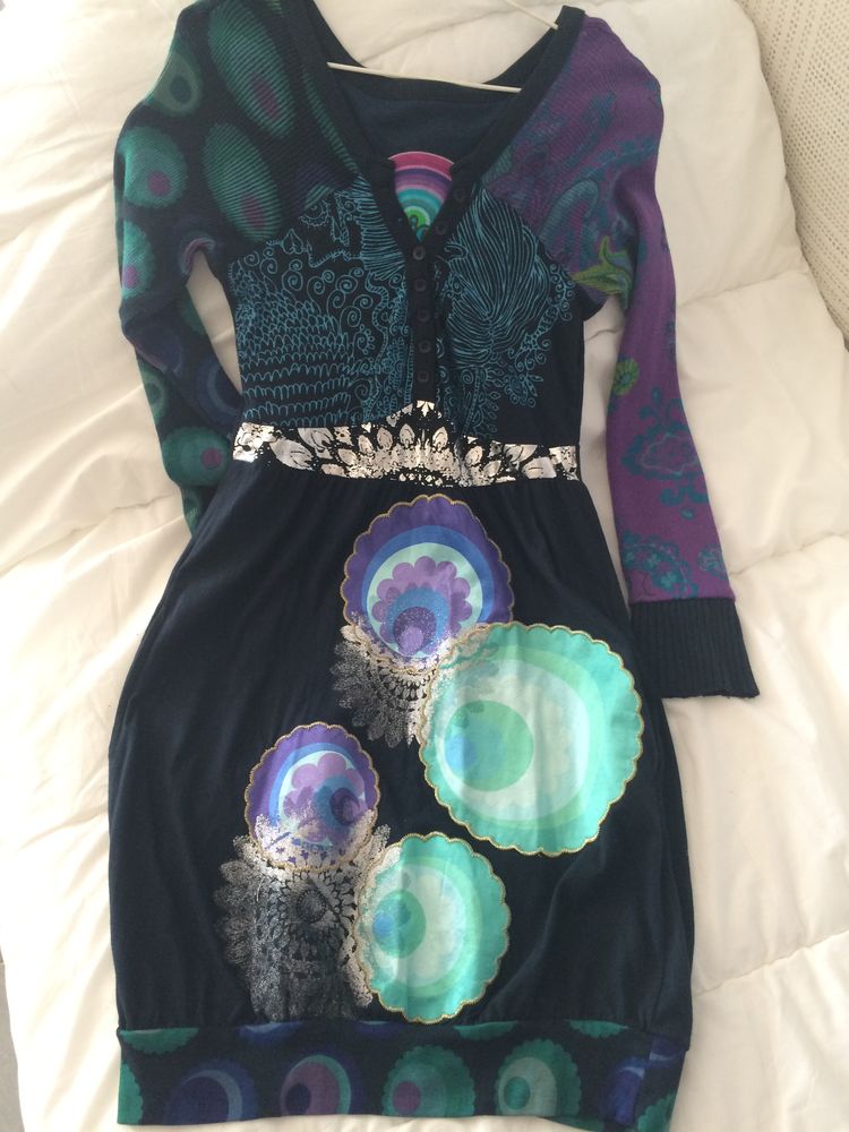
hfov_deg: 48.2
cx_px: 424
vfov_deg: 61.7
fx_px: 948
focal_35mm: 29
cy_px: 566
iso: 125
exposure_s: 1/33
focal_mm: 4.15
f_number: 2.2
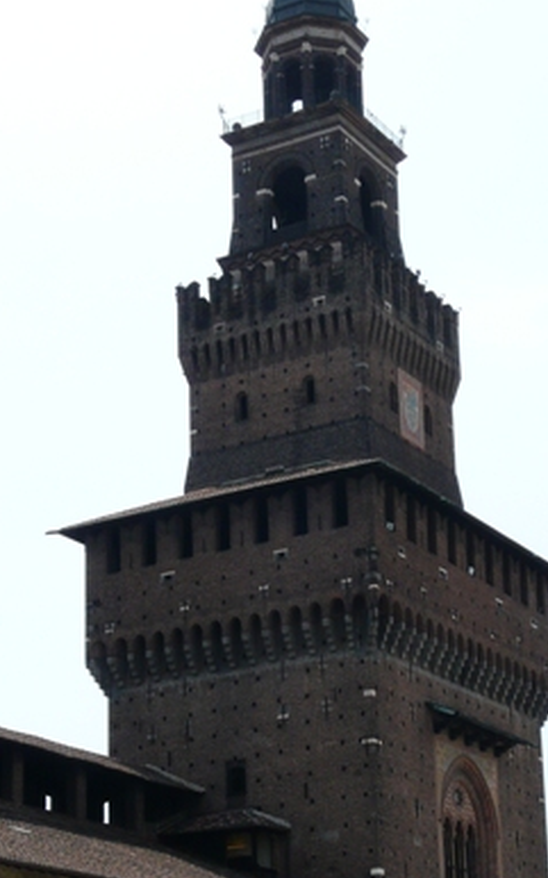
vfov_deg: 24.7
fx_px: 1985
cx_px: 297
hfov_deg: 15.7
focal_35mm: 83
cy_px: 620
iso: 100
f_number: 5.6
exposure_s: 1/400
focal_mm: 7.2
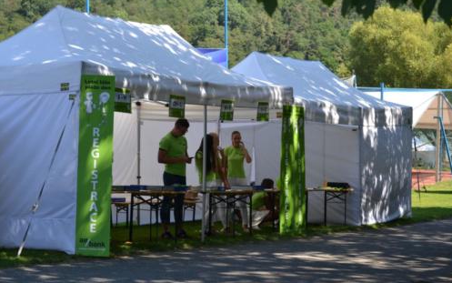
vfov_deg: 15.5
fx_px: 1041
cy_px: 144
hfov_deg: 24.5
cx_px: 226
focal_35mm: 85
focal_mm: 55
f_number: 6.3
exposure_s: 1/160
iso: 100
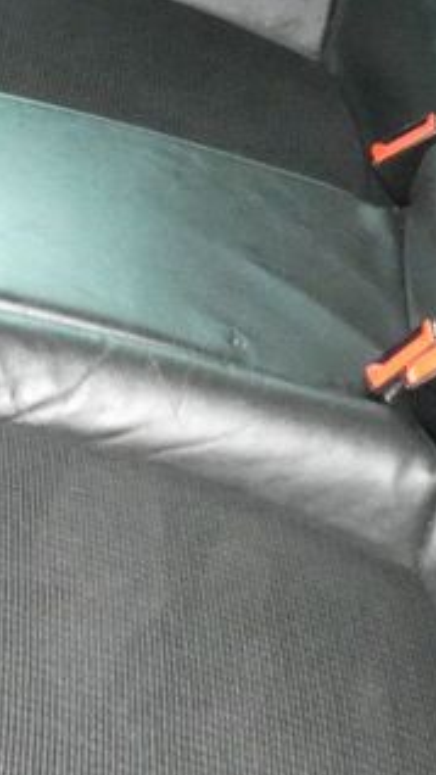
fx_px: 3102
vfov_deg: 14.1
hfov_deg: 8.0
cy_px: 73
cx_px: -7
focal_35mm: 151
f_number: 5.6
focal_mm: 7.8
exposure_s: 1/10
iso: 1600
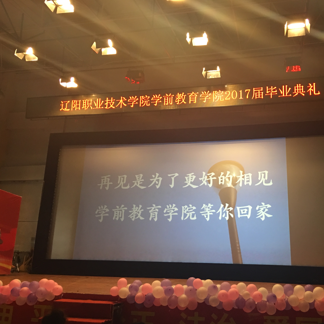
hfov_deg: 46.5
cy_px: 162
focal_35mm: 35
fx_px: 371
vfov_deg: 47.2
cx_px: 216
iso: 100
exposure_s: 1/17
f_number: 2.2
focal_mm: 4.15
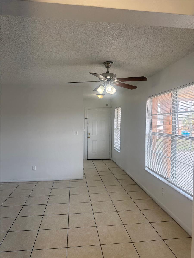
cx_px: 97
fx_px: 179
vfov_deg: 71.6
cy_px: 129
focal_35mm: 24
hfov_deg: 56.8
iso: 100
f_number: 1.78
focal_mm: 6.76
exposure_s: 1/397
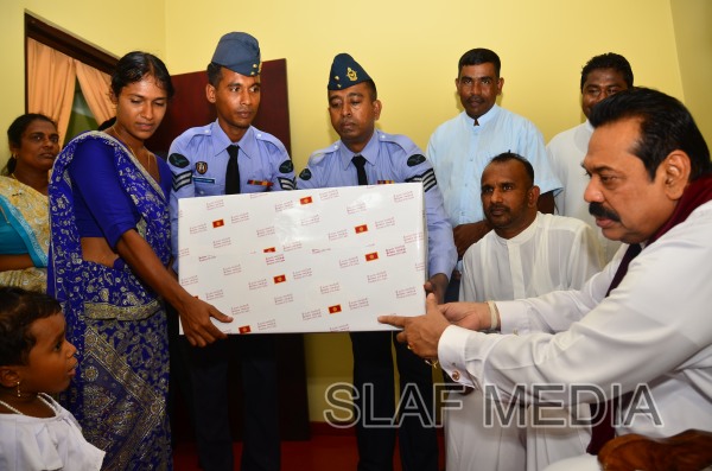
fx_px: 533
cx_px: 356
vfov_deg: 47.7
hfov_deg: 67.5
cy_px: 236
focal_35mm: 27
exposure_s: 1/60
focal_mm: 18
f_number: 3.5
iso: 160
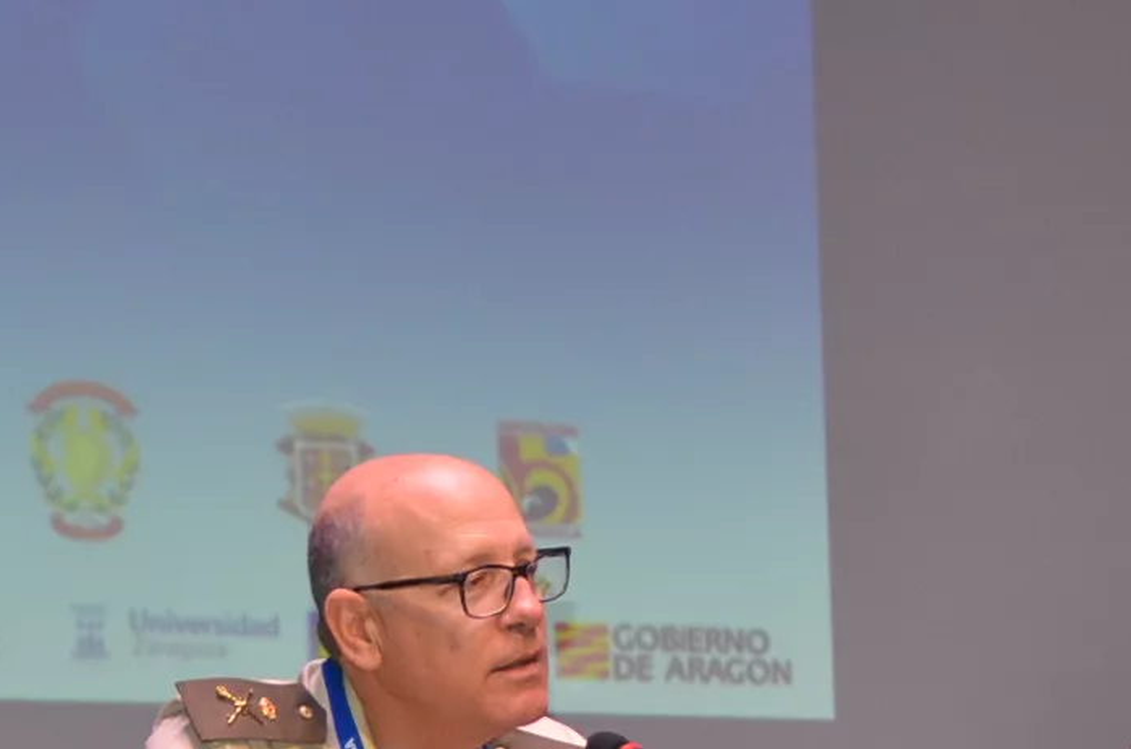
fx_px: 4640
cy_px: 930
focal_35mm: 148
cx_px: 1290
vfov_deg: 9.1
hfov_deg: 13.6
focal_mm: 28
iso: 720
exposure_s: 1/60
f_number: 3.2
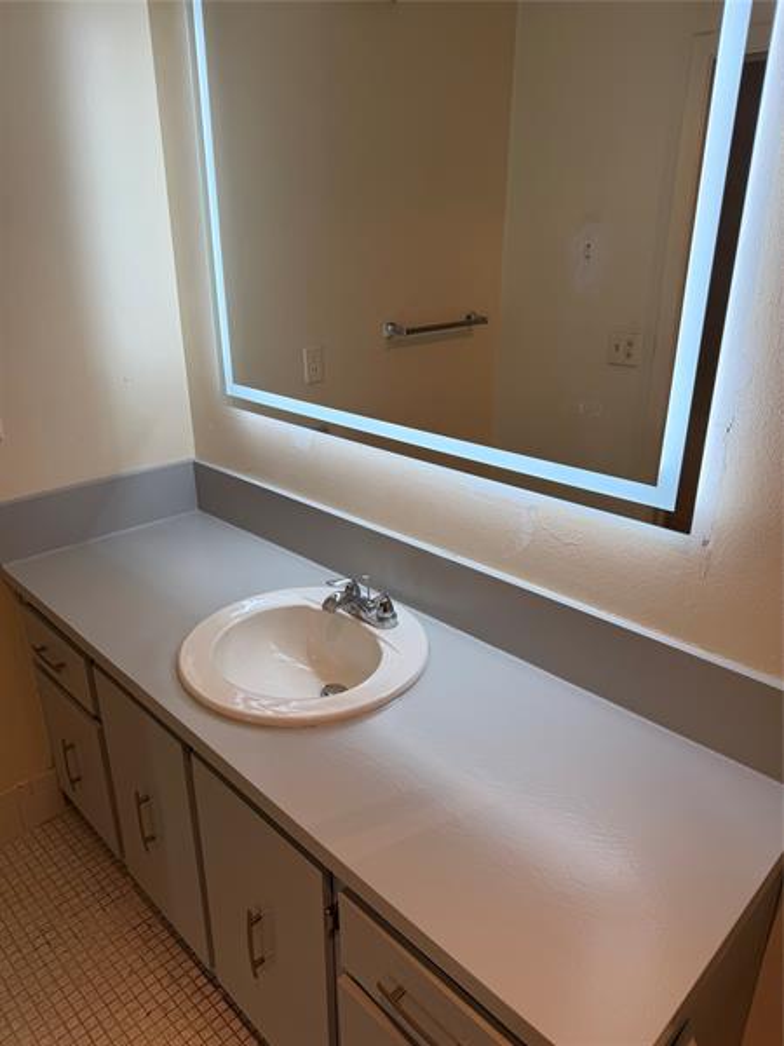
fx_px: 725
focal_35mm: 24
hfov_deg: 56.8
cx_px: 392
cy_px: 523
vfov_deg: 71.6
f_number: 1.78
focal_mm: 6.76
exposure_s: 1/200
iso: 80
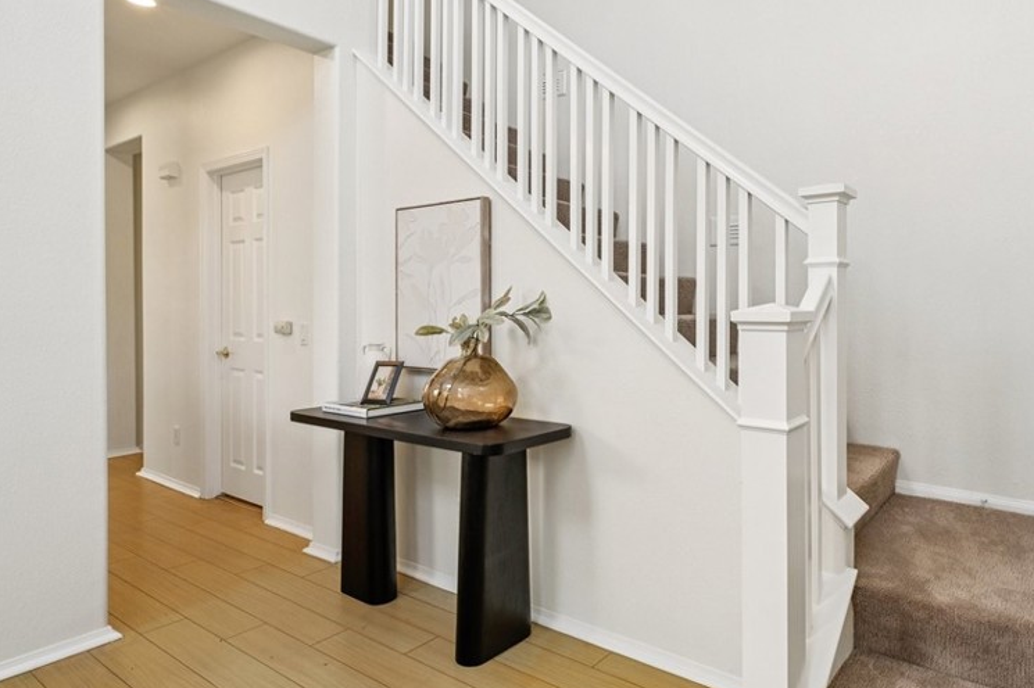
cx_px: 658
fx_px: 632
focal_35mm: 22
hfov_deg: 76.9
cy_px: 307
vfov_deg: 57.0
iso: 400
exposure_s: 1/20
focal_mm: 10.6
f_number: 8
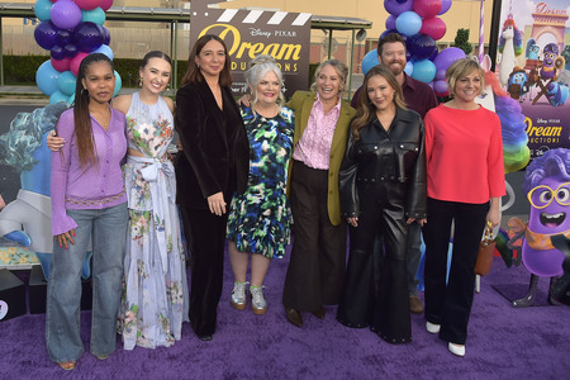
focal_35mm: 24
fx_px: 380
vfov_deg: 53.1
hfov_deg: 73.7
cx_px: 285
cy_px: 190
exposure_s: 1/250
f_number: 6.3
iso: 640
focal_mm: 24
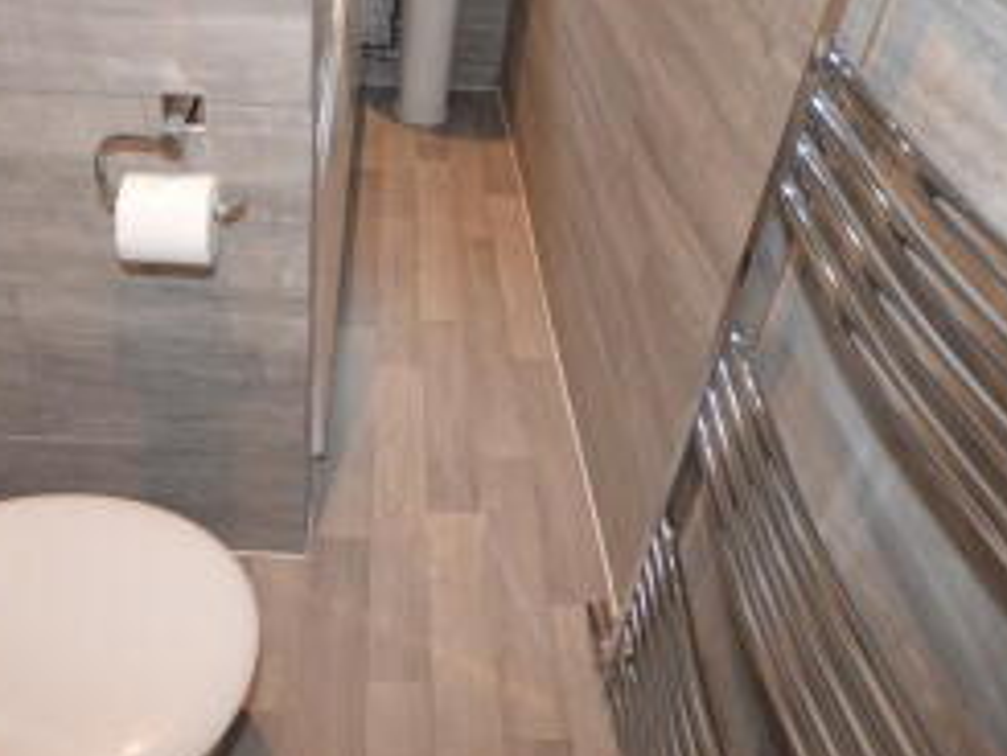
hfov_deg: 62.8
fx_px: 815
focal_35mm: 28
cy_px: 150
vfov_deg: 47.1
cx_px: 395
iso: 900
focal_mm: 10
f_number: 4
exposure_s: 1/60
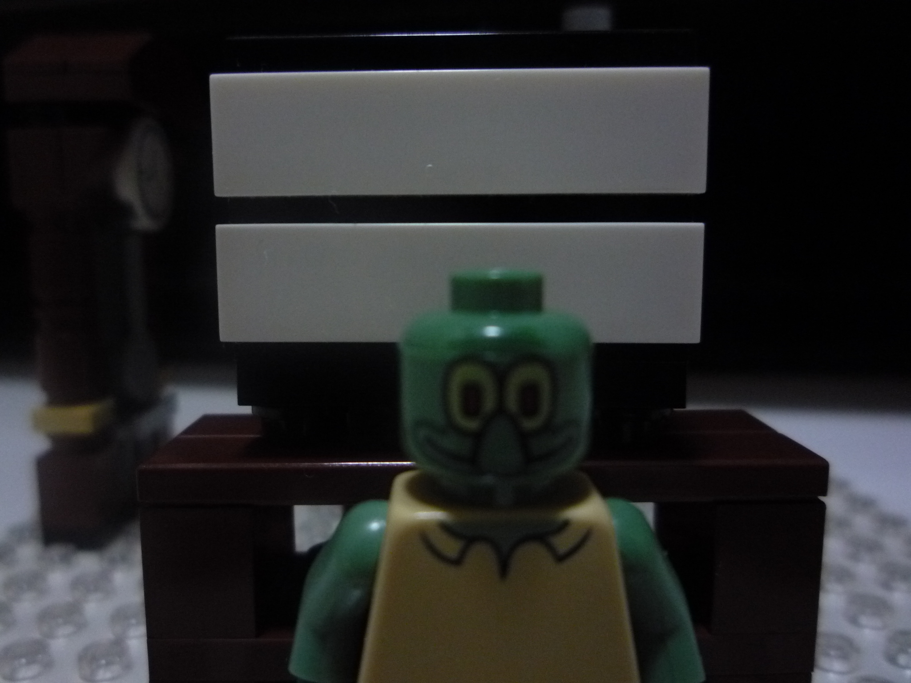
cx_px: 456
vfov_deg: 46.8
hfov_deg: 60.0
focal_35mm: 30
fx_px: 790
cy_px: 342
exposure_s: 1/8
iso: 400
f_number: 3.3
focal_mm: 5.2
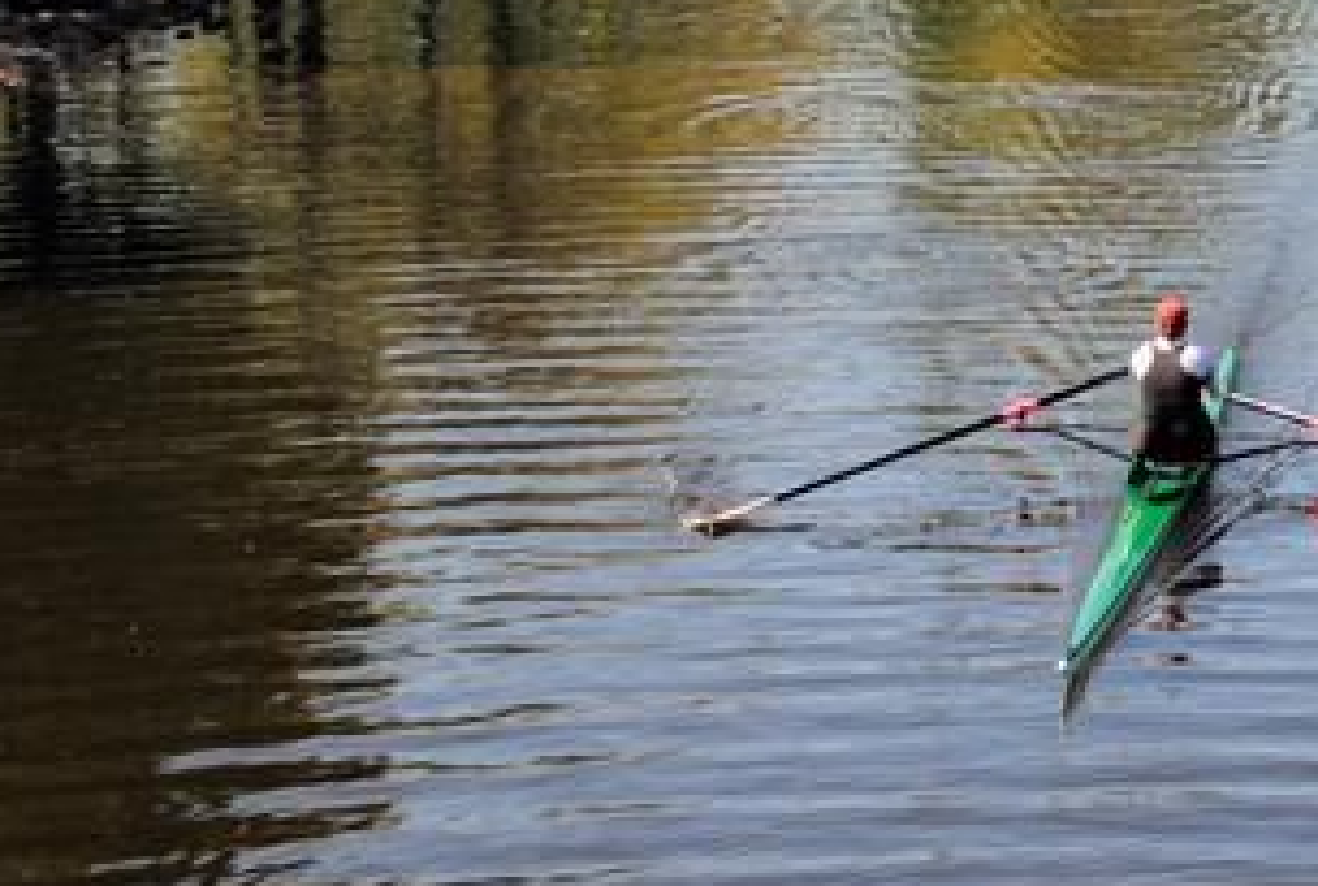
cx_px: 1404
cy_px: -225
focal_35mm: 110
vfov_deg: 12.2
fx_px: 4037
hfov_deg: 18.0
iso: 100
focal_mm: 28
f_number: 6.3
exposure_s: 1/160
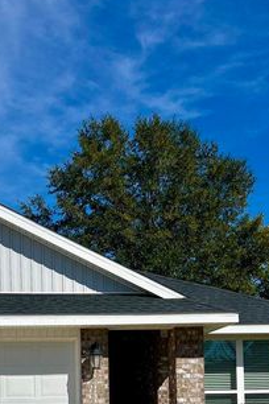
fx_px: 661
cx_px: 49
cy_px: 381
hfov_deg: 22.6
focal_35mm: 59
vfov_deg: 31.9
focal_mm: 5.7
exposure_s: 1/10309
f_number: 1.5
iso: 50
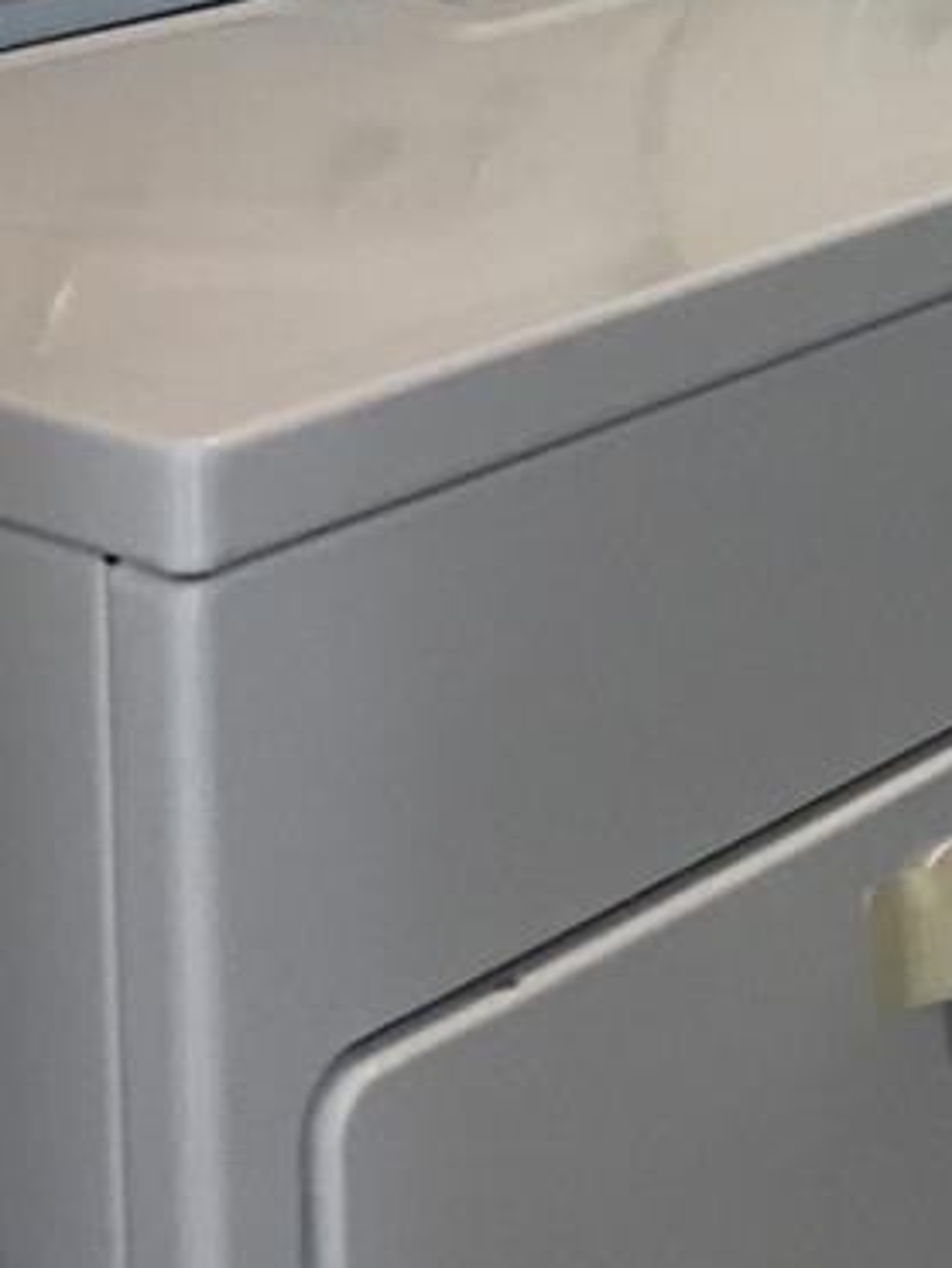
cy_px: -559
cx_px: 1212
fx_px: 3443
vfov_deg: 18.7
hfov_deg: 15.1
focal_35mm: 94
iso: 100
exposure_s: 1/10
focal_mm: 4.15
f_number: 2.2
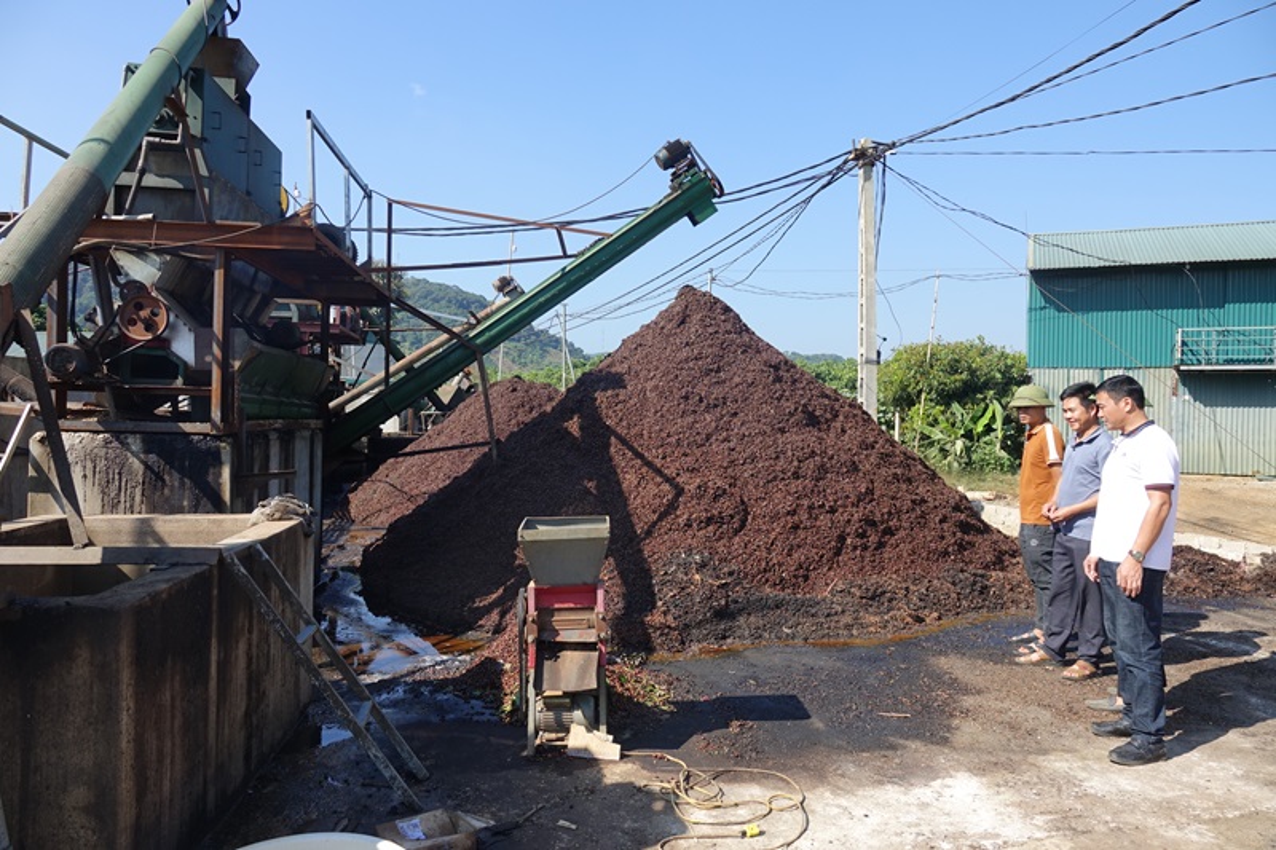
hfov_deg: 73.8
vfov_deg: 53.1
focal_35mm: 24
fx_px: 850
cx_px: 638
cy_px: 425
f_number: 4
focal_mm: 8.84
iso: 100
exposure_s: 1/400
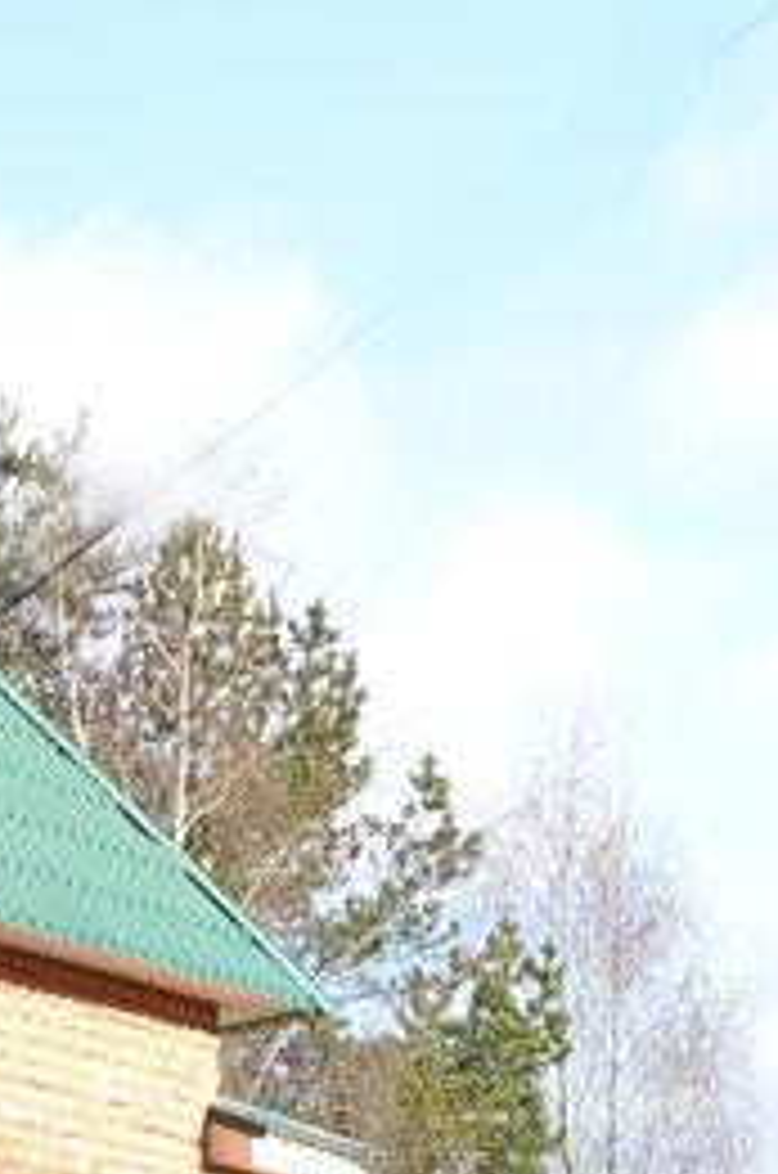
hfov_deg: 8.4
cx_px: -947
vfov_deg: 13.4
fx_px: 4947
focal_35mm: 152
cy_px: 1030
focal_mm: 22
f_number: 7.1
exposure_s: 1/200
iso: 200
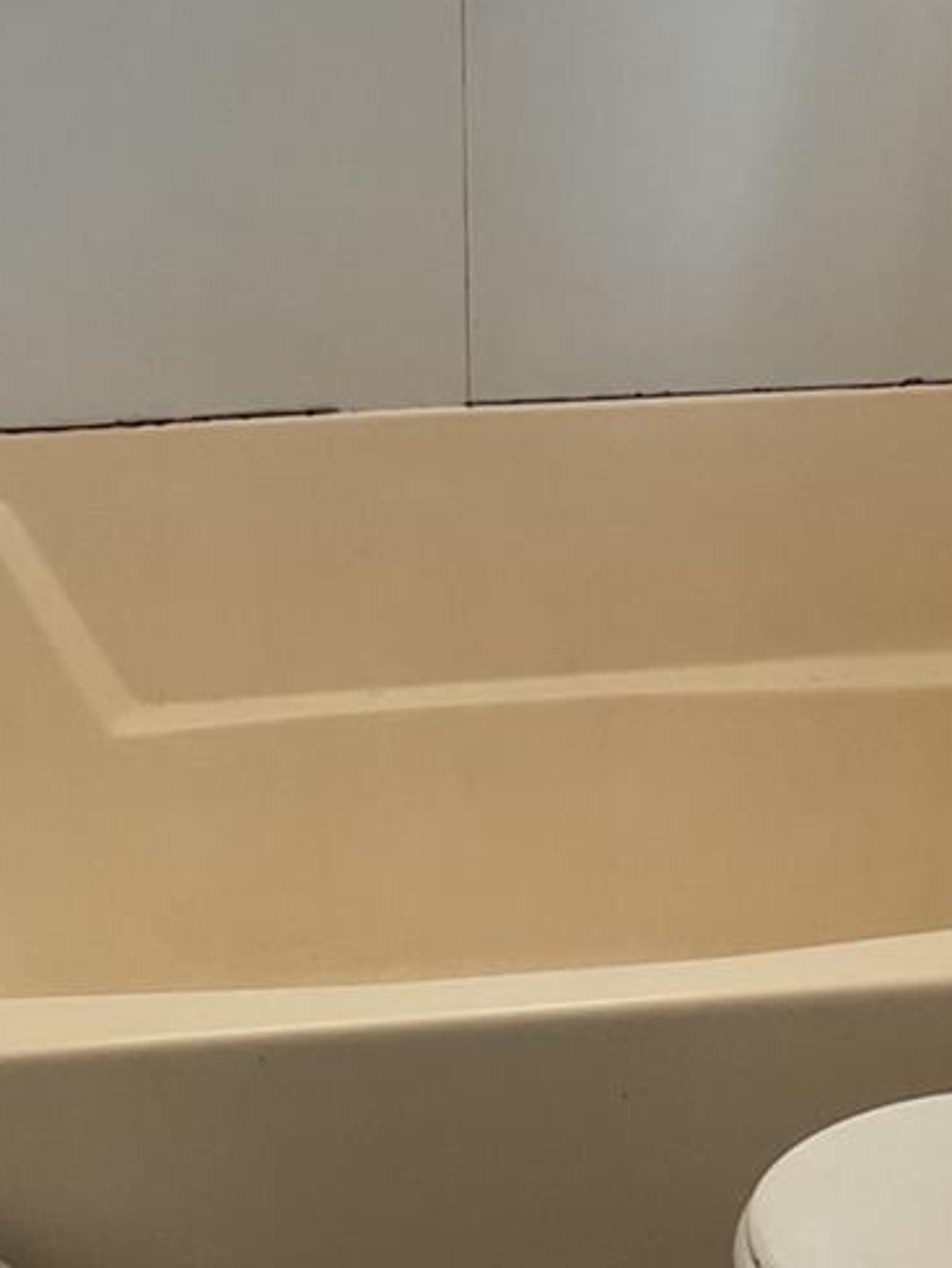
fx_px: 3262
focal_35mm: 89
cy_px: 267
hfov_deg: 16.6
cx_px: 613
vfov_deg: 21.7
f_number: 1.8
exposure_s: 1/60
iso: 64
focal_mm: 3
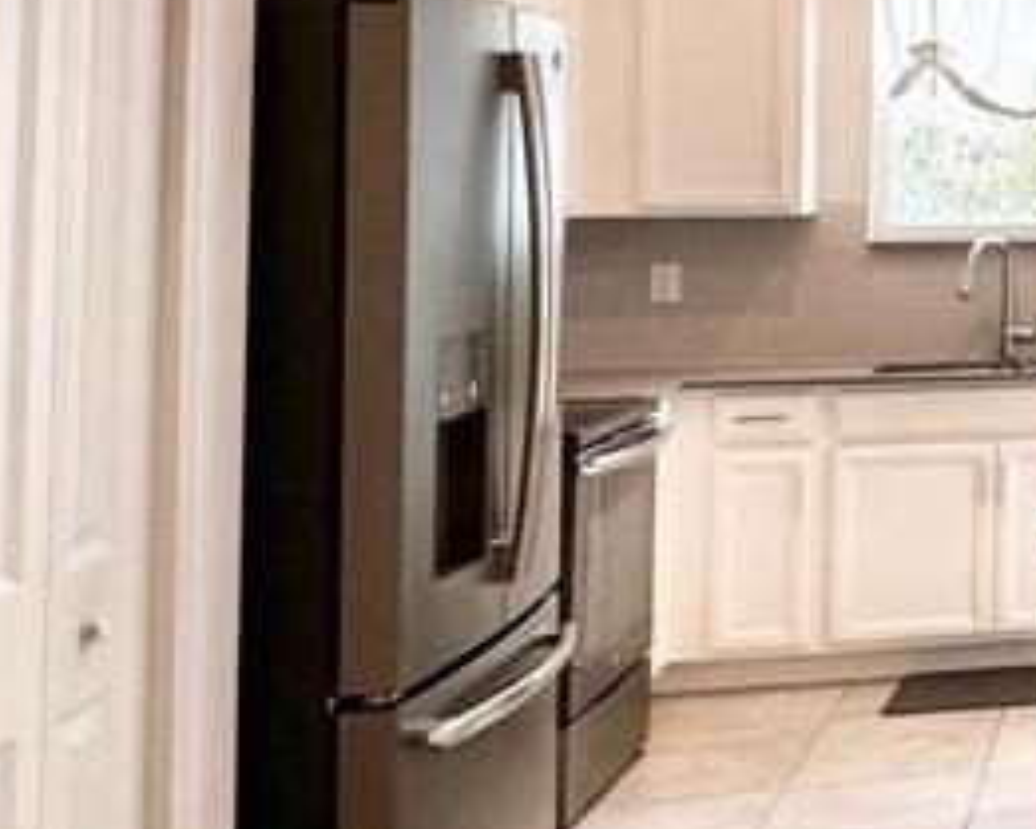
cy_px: 127
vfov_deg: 22.4
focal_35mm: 67
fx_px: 2055
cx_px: 1921
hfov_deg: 19.8
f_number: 2.2
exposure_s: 1/120
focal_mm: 2.22
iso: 64
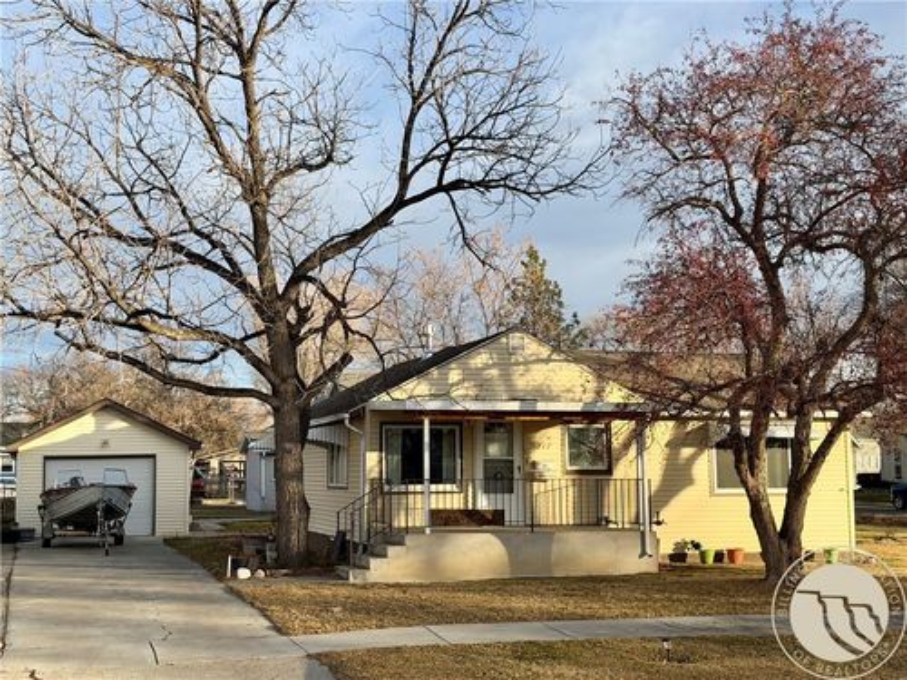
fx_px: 1258
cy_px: 340
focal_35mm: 48
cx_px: 454
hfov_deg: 39.7
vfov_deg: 30.3
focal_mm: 6.76
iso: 64
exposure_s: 1/2208
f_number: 1.78
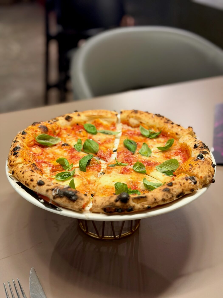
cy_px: 149
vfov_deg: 39.7
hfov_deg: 30.3
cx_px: 112
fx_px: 412
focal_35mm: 48
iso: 160
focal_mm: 6.76
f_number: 1.78
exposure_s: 1/50
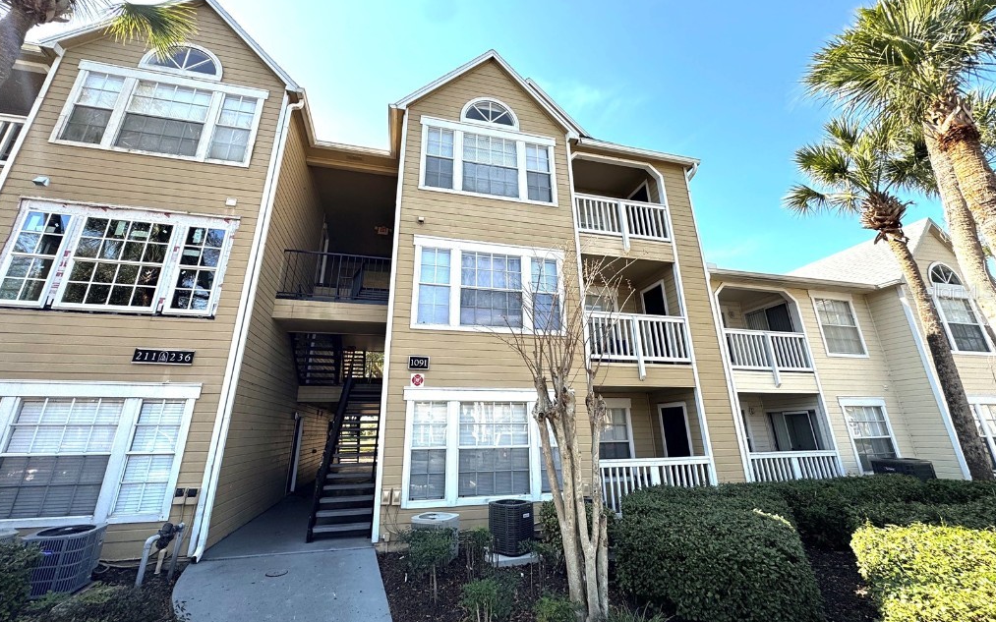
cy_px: 291
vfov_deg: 74.7
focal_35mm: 15
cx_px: 496
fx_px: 407
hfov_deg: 101.5
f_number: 2.2
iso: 40
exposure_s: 1/498
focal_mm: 2.22
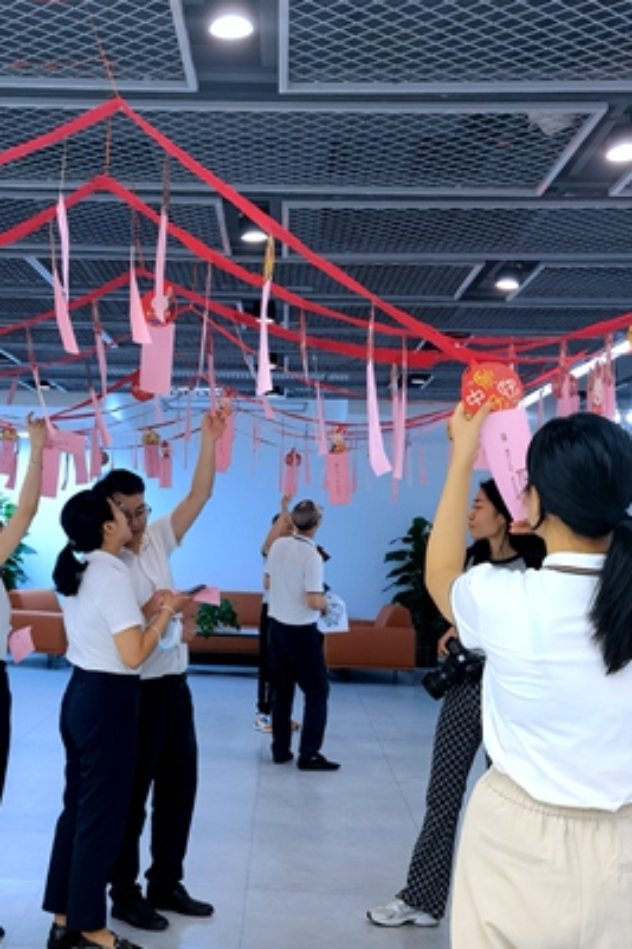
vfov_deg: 40.3
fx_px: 1291
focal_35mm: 49
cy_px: 524
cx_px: 215
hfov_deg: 27.4
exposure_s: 1/100
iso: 125
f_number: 1.9
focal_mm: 6.67
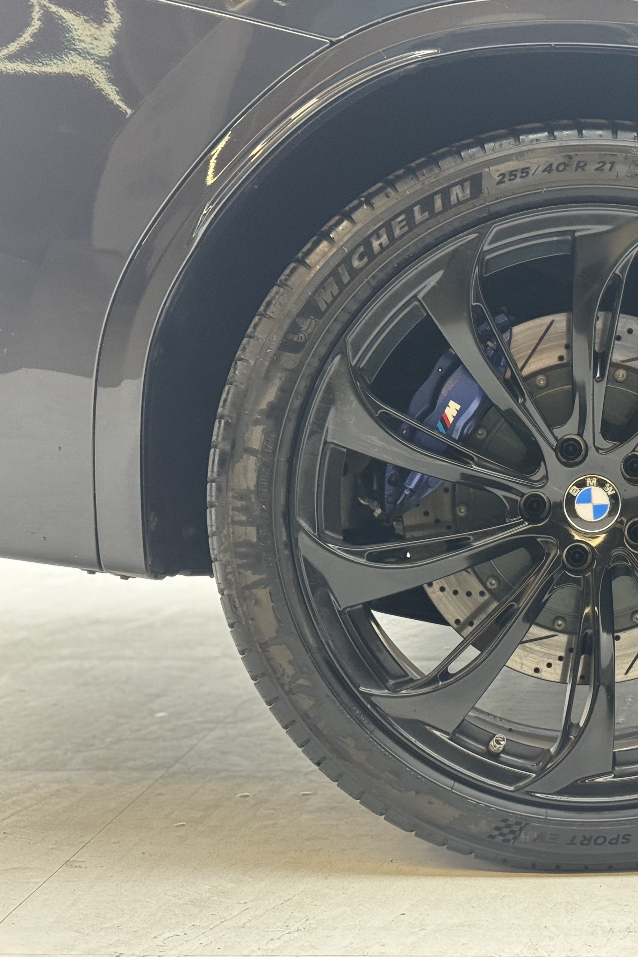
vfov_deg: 30.1
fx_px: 1781
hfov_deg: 19.9
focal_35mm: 67
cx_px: 595
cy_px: 476
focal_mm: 6.76
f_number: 1.78
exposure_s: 1/50
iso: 125
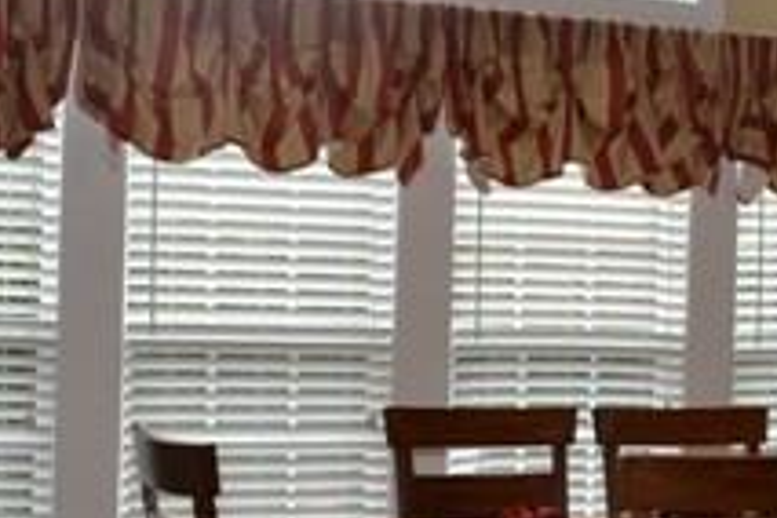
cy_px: 323
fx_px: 1748
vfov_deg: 16.8
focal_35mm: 81
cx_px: 679
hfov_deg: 24.4
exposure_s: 1/100
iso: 400
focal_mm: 18
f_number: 4
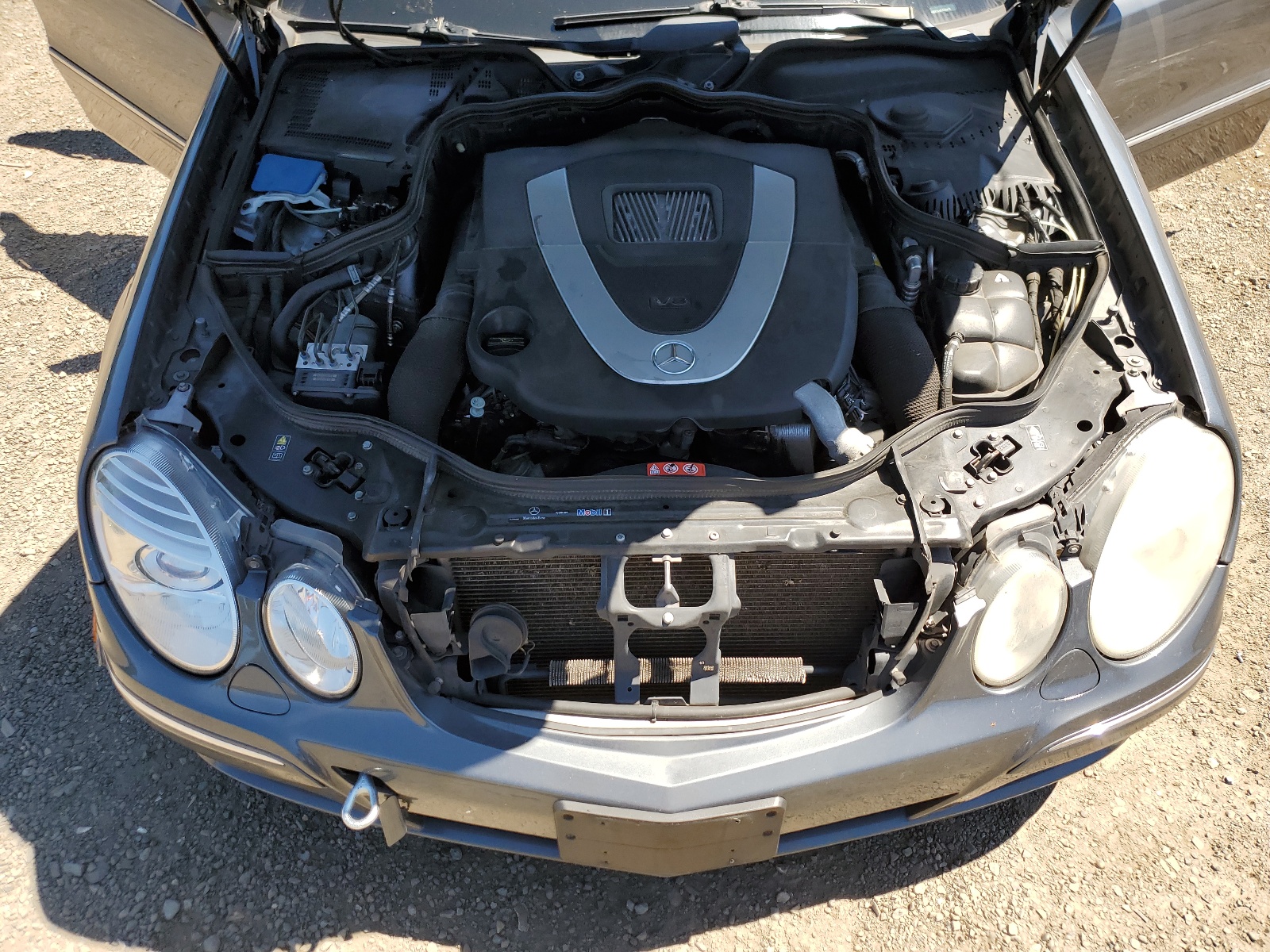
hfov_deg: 67.3
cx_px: 635
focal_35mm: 26
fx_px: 954
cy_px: 476
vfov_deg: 53.1
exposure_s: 1/1000
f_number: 1.5
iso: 50
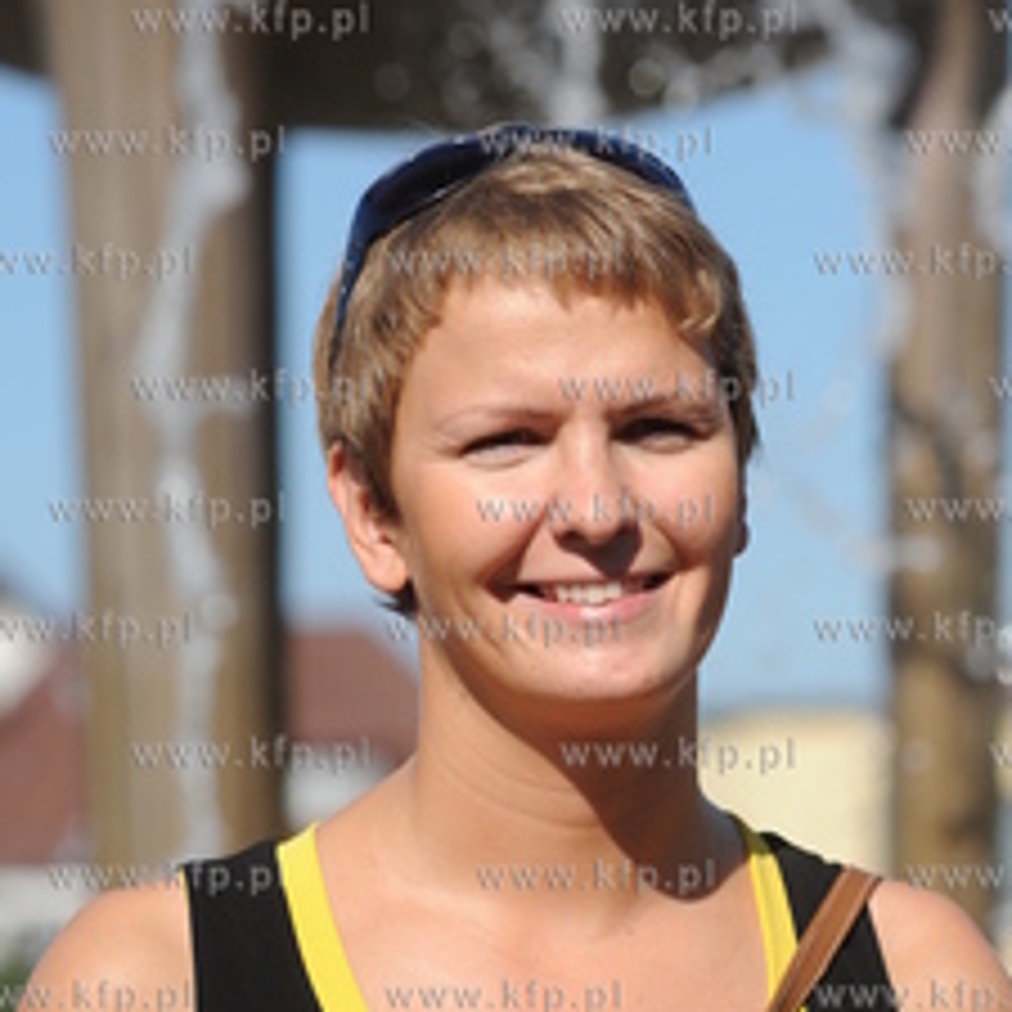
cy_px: 747
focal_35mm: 181
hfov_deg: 9.7
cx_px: 535
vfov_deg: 9.6
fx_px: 5987
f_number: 5.6
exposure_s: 1/1250
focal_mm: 120
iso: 200
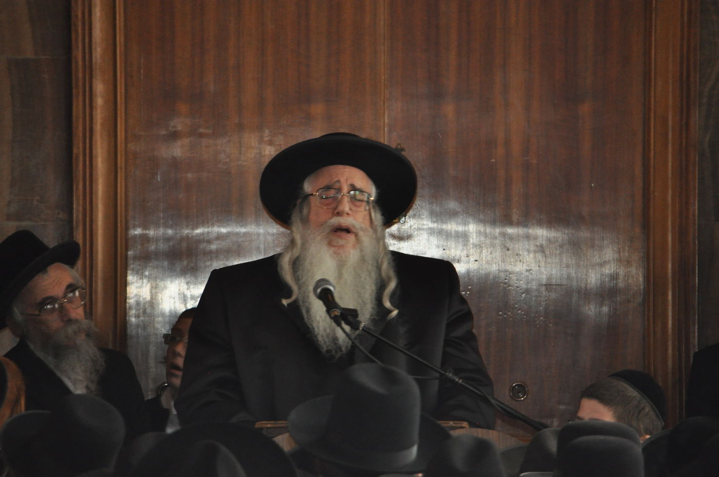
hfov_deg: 5.7
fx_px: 7179
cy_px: 238
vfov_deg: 3.8
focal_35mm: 360
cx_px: 360
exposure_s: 1/50
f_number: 5.3
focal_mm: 240
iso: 1250
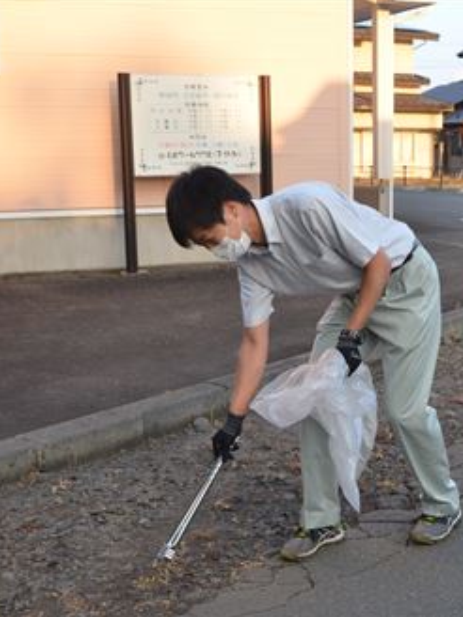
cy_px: 309
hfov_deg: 25.3
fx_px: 1017
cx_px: 365
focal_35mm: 57
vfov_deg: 33.8
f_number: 18
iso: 100
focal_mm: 26
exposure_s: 1/80
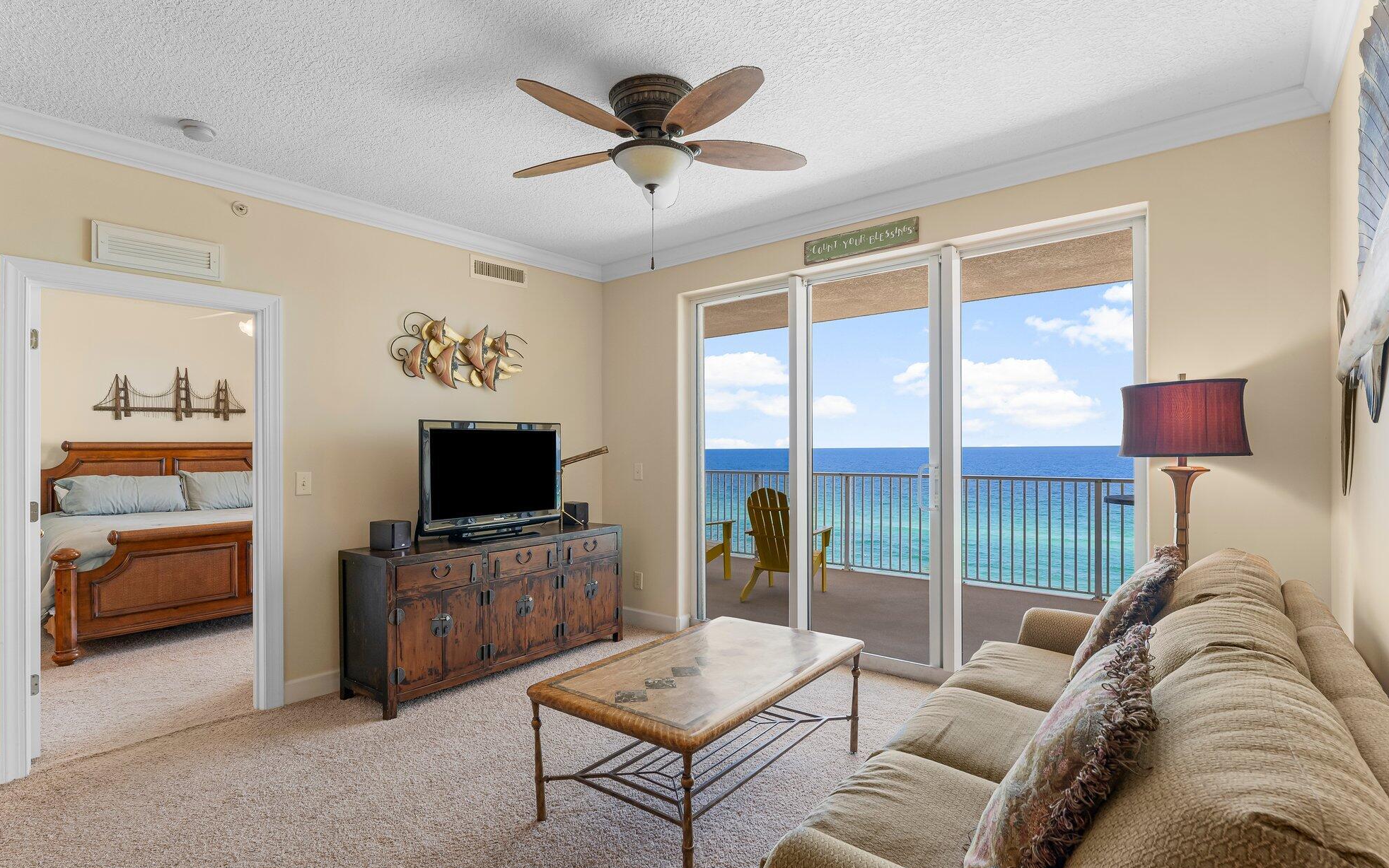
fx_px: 656
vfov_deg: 67.0
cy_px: 452
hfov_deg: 93.2
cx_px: 666
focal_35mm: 17
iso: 400
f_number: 8
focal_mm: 16.3
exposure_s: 1/50
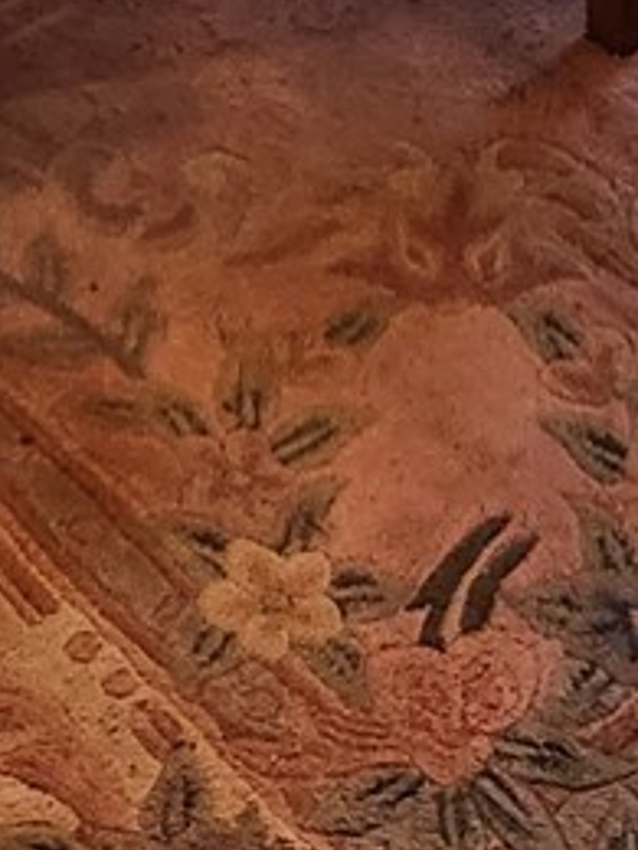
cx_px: 173
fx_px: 3342
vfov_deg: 11.0
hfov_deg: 10.9
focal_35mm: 136
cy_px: -1488
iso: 320
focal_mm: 5.4
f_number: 1.8
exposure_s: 1/120
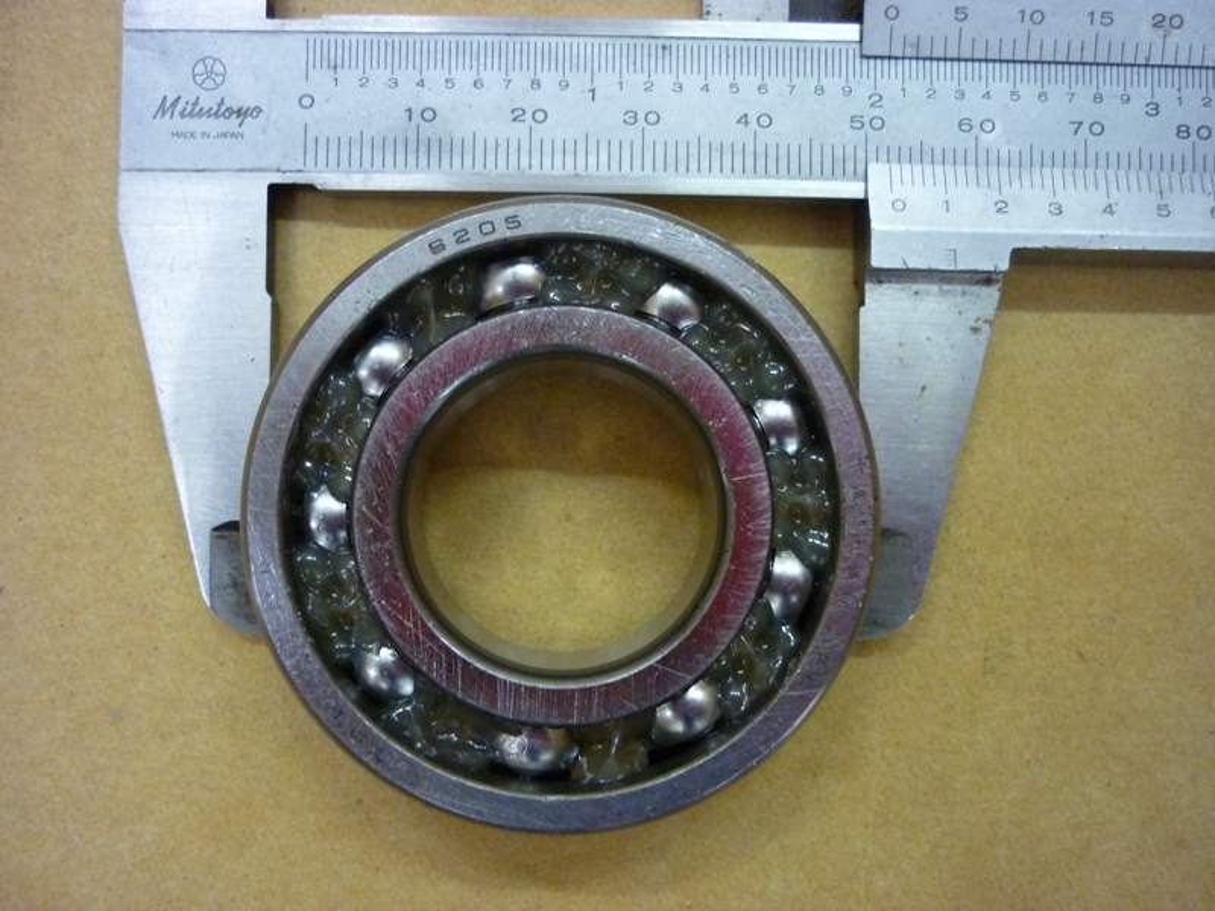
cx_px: 608
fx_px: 1158
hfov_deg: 55.4
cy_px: 456
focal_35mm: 33
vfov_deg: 42.9
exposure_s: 1/10
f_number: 2.8
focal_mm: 5.5
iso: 400
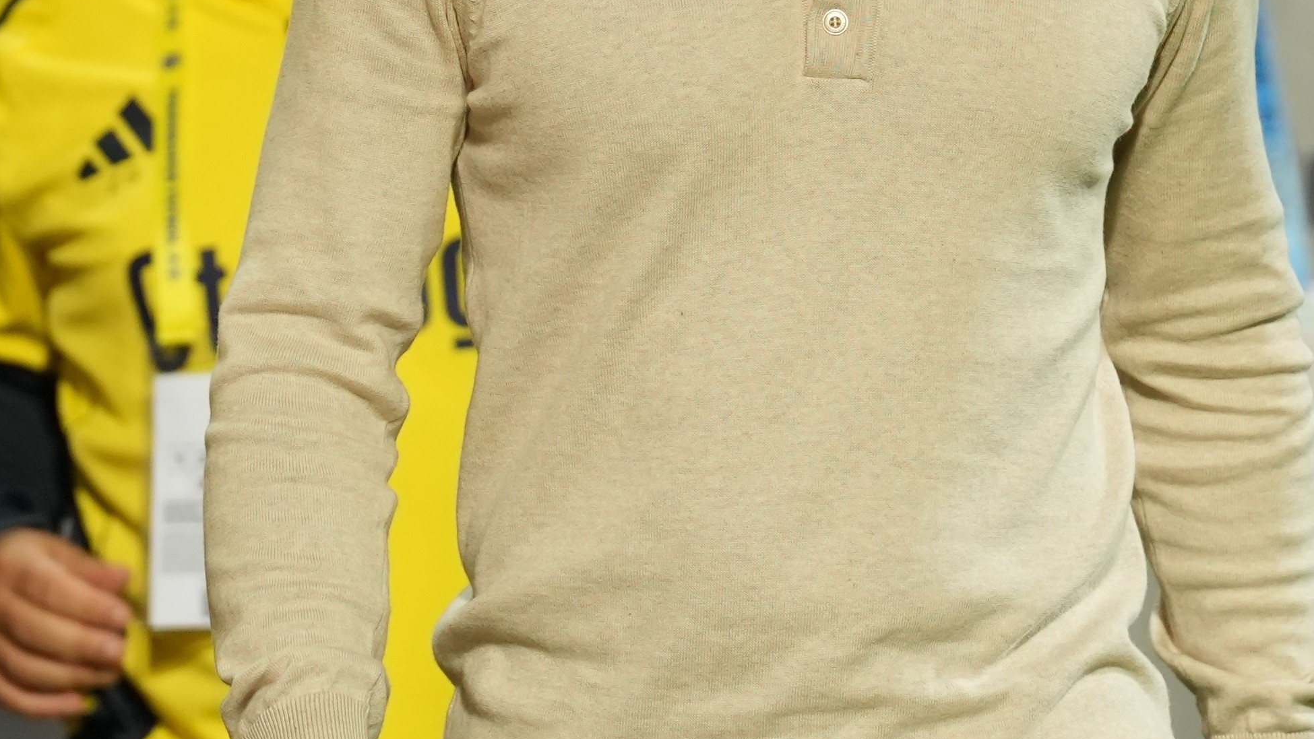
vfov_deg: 1.6
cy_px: -115
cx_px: 850
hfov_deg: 2.9
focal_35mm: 753
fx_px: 26237
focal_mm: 200
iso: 1600
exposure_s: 1/640
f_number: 3.5
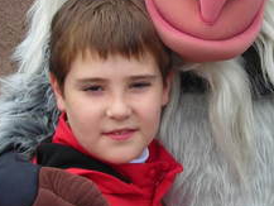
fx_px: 887
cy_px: 52
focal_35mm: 112
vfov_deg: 13.2
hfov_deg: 17.4
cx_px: 223
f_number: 3.2
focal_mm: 6.3
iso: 50
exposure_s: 1/260
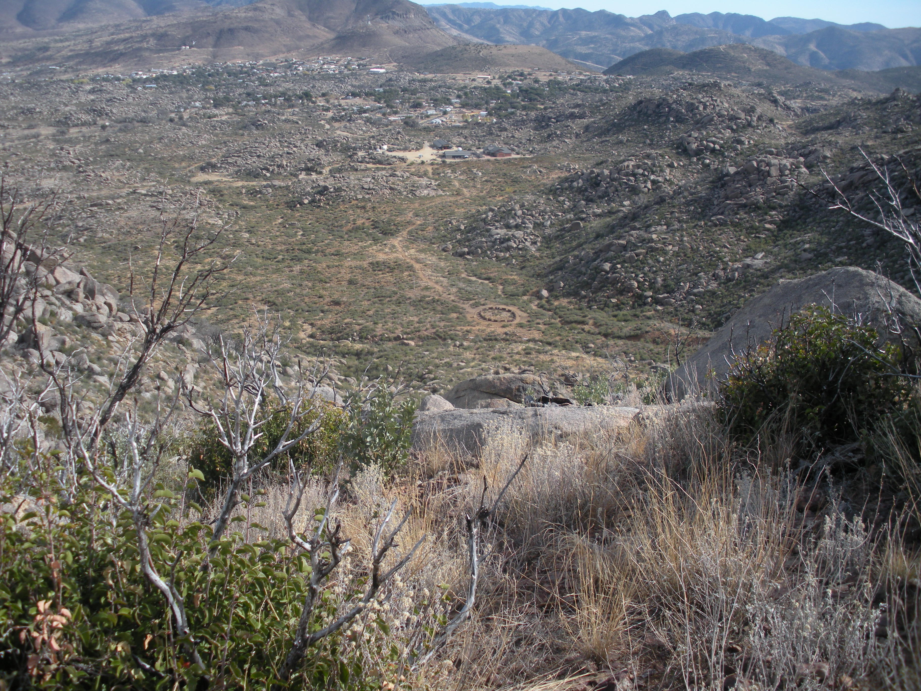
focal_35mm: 36
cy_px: 346
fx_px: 958
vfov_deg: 39.7
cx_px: 460
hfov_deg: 51.4
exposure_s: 1/446
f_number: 3.5
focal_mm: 6.3
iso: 64
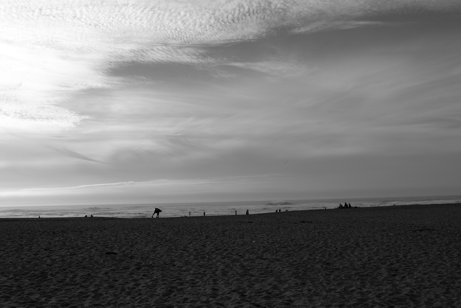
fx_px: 461
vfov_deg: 36.9
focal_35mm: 36
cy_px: 154
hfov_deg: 53.1
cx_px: 230
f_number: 16
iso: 800
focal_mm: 24
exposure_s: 1/2000
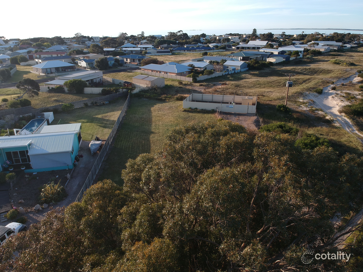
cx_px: 182
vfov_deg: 54.9
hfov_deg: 69.4
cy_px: 136
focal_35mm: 25
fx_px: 262
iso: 100
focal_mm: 4.49
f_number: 2.6
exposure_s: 1/500
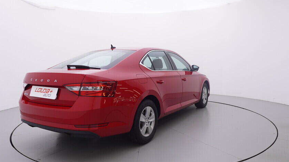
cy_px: 87
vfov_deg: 40.6
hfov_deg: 66.7
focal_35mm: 29
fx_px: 219
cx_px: 144
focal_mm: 15
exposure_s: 1/80
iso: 200
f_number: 5
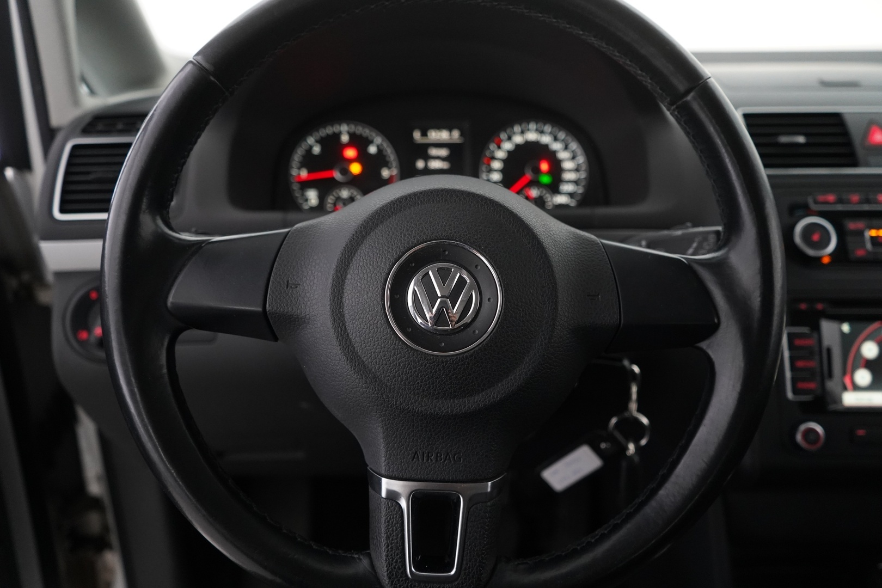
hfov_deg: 65.5
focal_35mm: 28
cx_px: 441
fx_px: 686
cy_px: 294
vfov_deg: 46.4
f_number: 3.5
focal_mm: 28
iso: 4000
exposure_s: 1/60
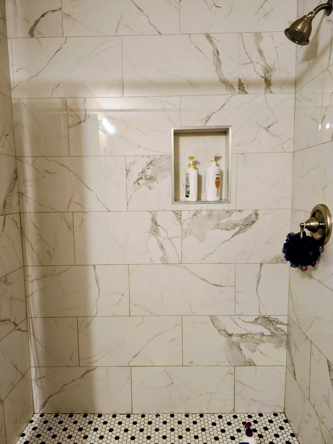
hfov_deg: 58.9
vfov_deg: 73.9
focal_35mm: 23
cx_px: 166
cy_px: 222
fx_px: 295
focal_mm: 5.54
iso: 400
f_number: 1.8
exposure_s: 1/120
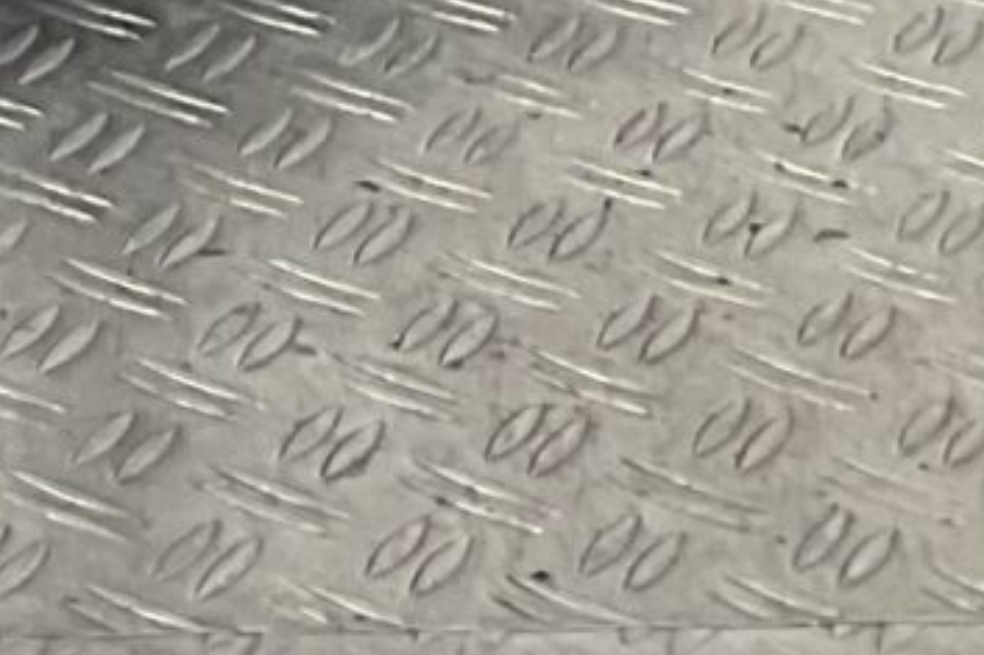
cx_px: -2372
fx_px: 5983
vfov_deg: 5.5
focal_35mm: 219
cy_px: -1887
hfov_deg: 7.7
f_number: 1.8
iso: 20
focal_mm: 3
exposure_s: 1/120
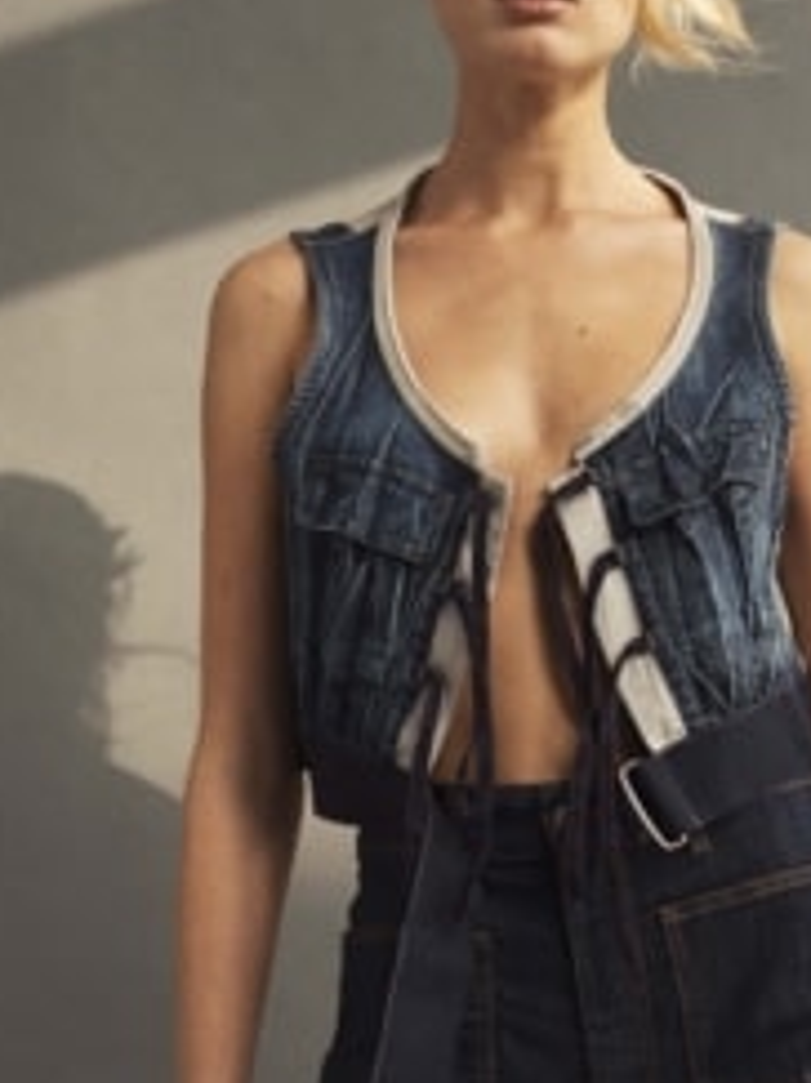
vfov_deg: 16.4
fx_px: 3658
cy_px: 1139
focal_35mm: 117
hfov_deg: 12.6
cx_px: 446
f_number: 3.2
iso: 320
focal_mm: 42
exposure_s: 1/1000
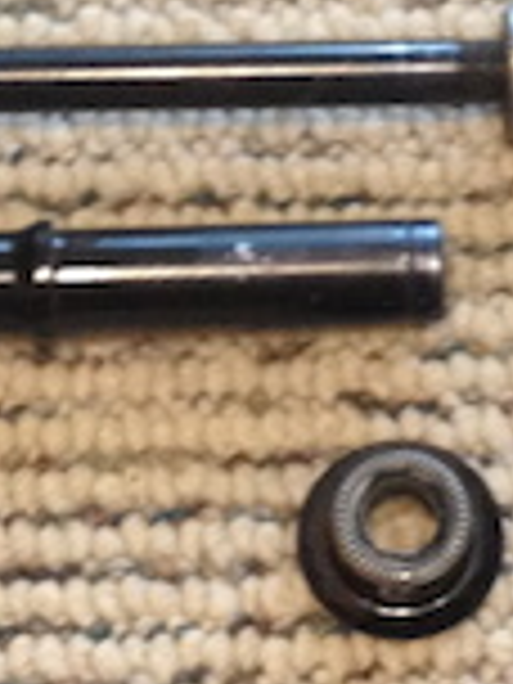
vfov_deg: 10.7
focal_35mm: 184
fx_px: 3636
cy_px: 108
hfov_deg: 8.1
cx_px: 292
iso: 160
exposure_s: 1/20
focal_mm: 4.28
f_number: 2.4
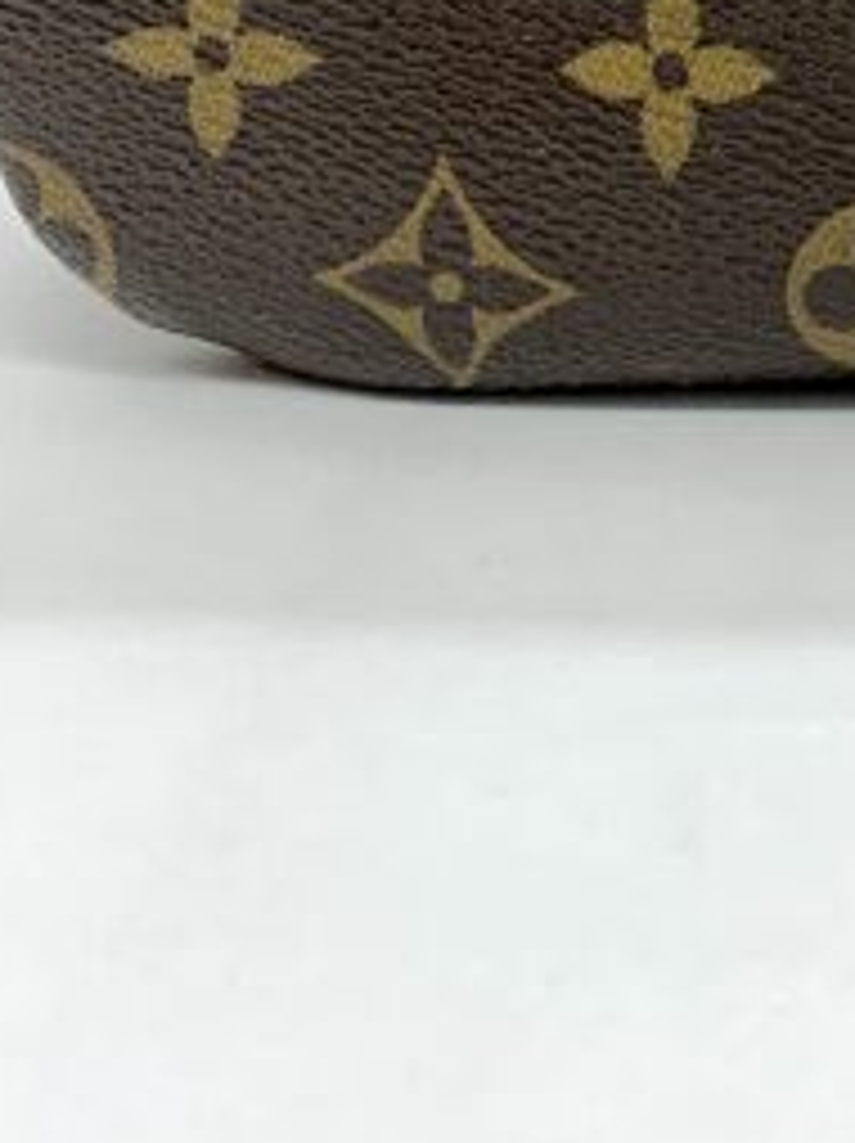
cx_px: 1336
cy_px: -742
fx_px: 3464
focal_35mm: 105
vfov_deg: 16.5
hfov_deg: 13.2
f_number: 1.8
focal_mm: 4.25
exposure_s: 1/100
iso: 25
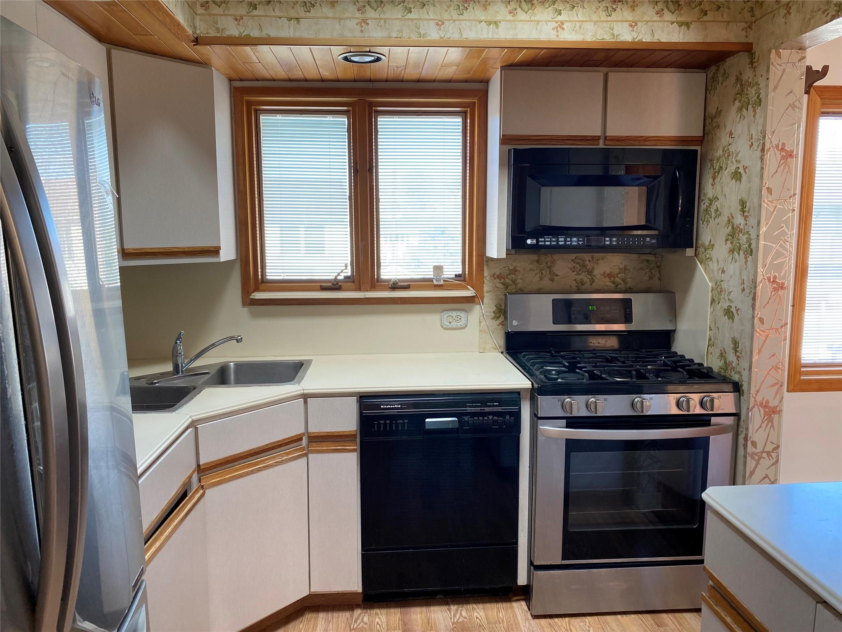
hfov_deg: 67.3
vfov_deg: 53.1
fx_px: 632
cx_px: 421
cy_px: 316
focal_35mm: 26
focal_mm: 4.25
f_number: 1.8
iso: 100
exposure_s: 1/121
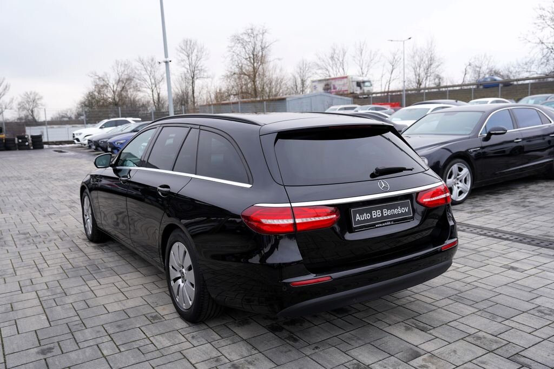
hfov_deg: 60.3
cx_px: 277
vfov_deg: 42.3
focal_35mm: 31
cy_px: 184
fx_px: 477
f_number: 4
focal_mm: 31
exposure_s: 1/60
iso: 100
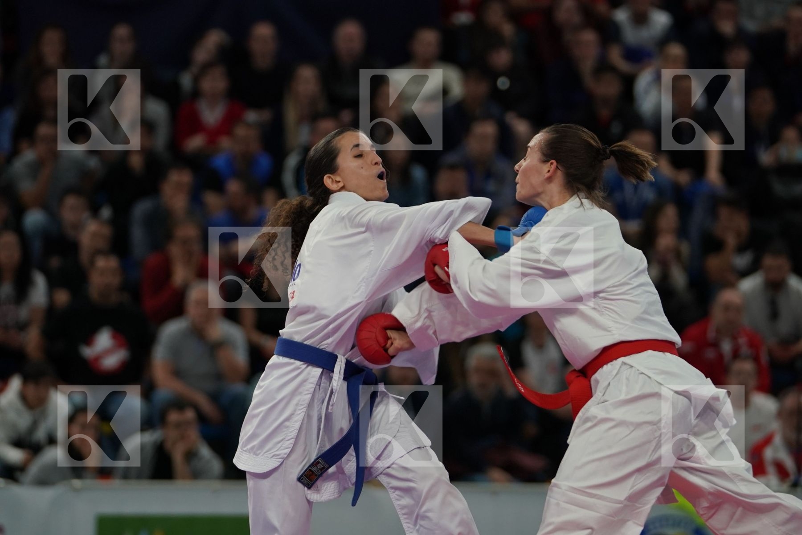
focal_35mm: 232
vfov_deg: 5.9
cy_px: 268
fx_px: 5168
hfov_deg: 8.9
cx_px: 401
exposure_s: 1/1000
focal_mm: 155
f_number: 2.8
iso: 1000
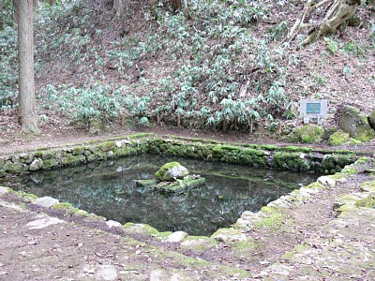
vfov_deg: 40.7
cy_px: 140
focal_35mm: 35
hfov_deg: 52.6
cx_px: 188
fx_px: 379
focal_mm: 7.4
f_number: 2.8
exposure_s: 1/30
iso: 200
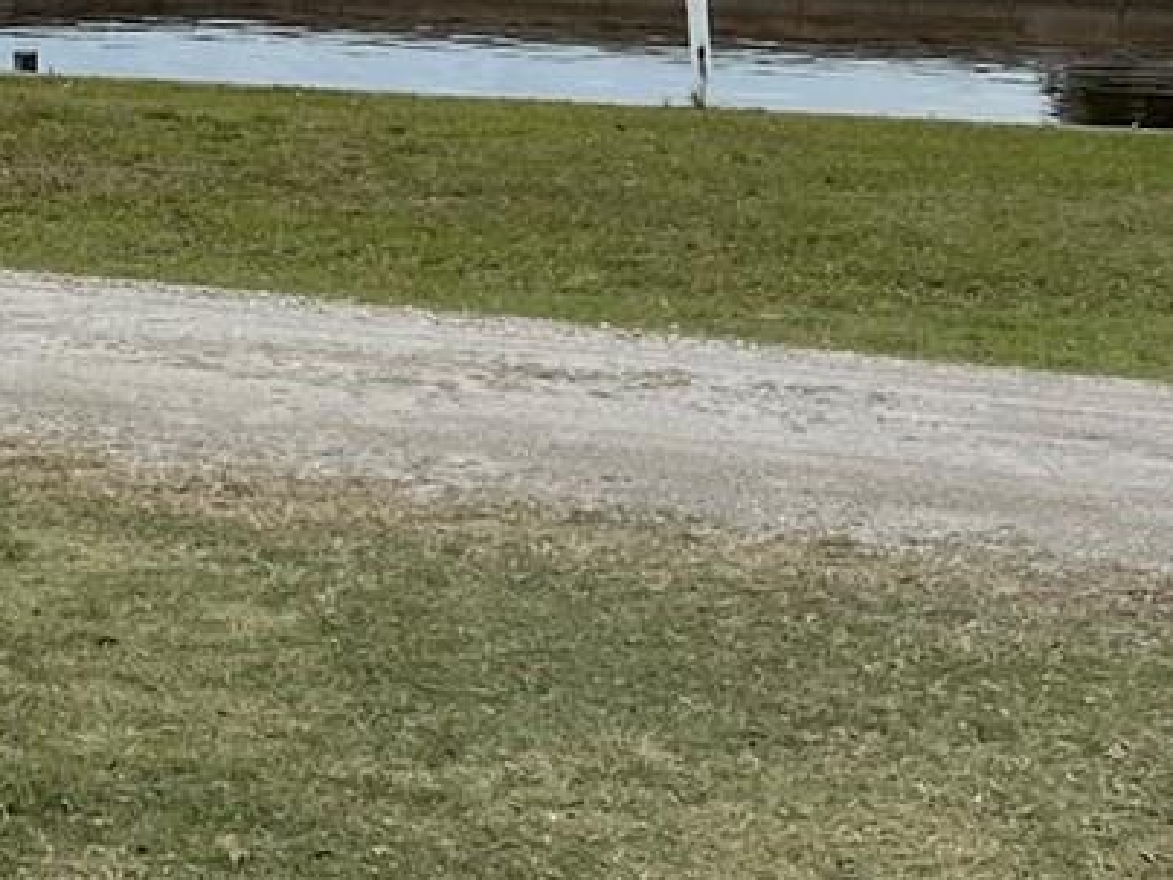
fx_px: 3490
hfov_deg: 17.0
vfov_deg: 13.6
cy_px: -380
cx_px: -656
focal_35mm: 103
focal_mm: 5.7
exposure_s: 1/2045
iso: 50
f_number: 1.5
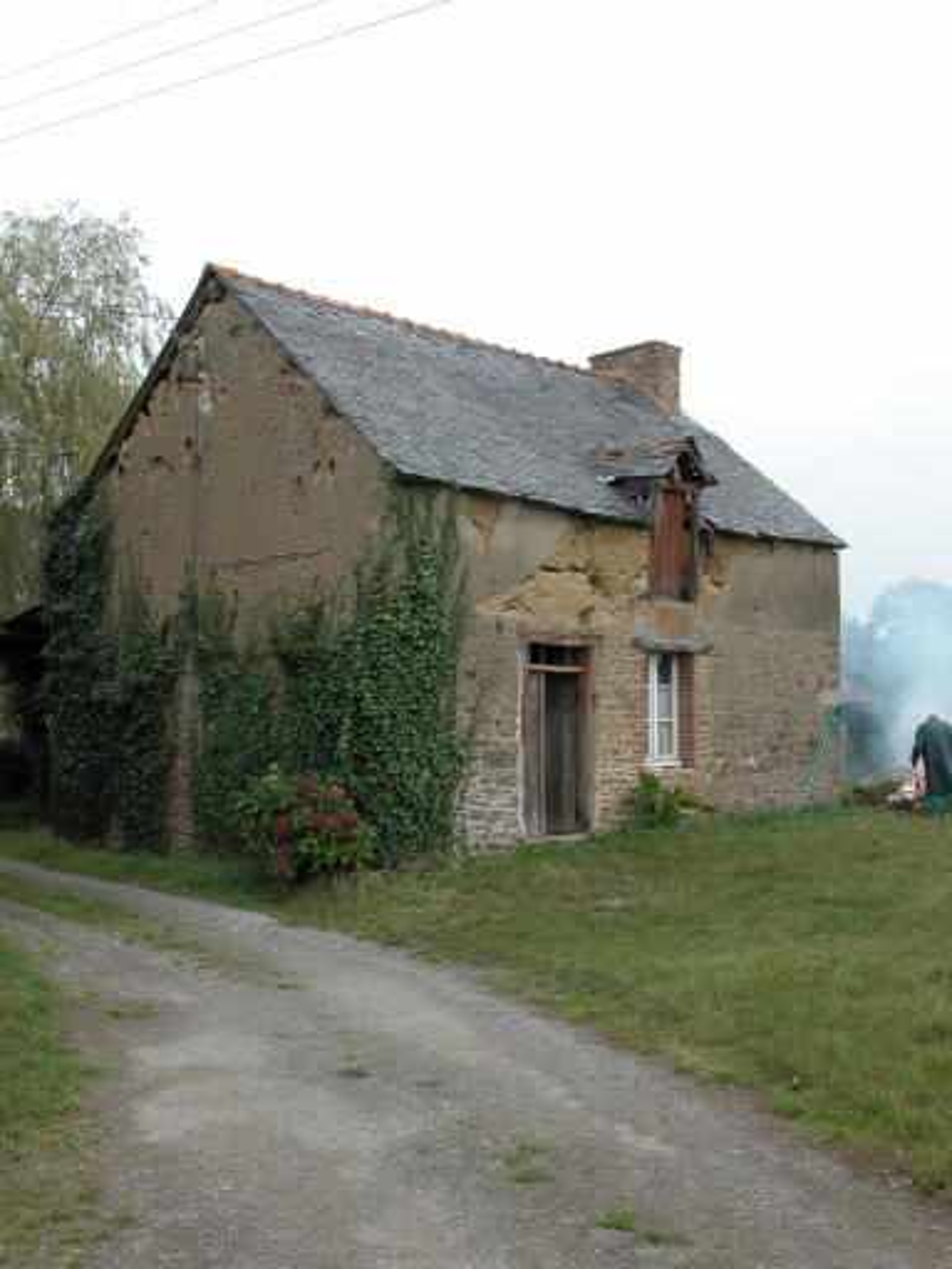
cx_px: 476
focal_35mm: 39
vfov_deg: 47.9
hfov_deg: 36.8
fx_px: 1430
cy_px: 634
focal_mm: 10
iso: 100
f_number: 5.1
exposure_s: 1/200
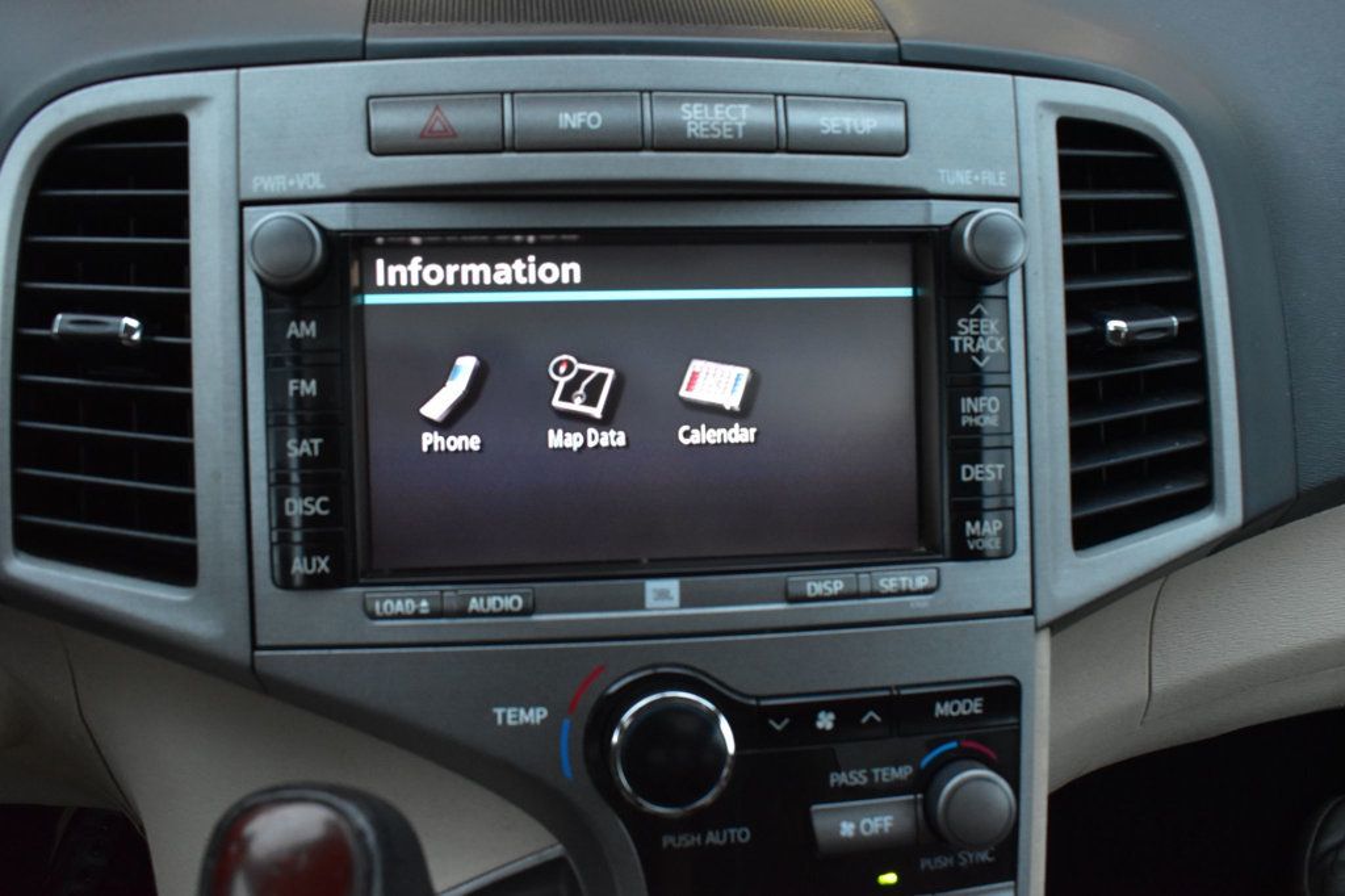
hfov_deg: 57.2
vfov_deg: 39.9
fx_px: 1232
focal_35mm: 33
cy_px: 448
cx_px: 672
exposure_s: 1/40
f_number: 7.1
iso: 2500
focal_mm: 22
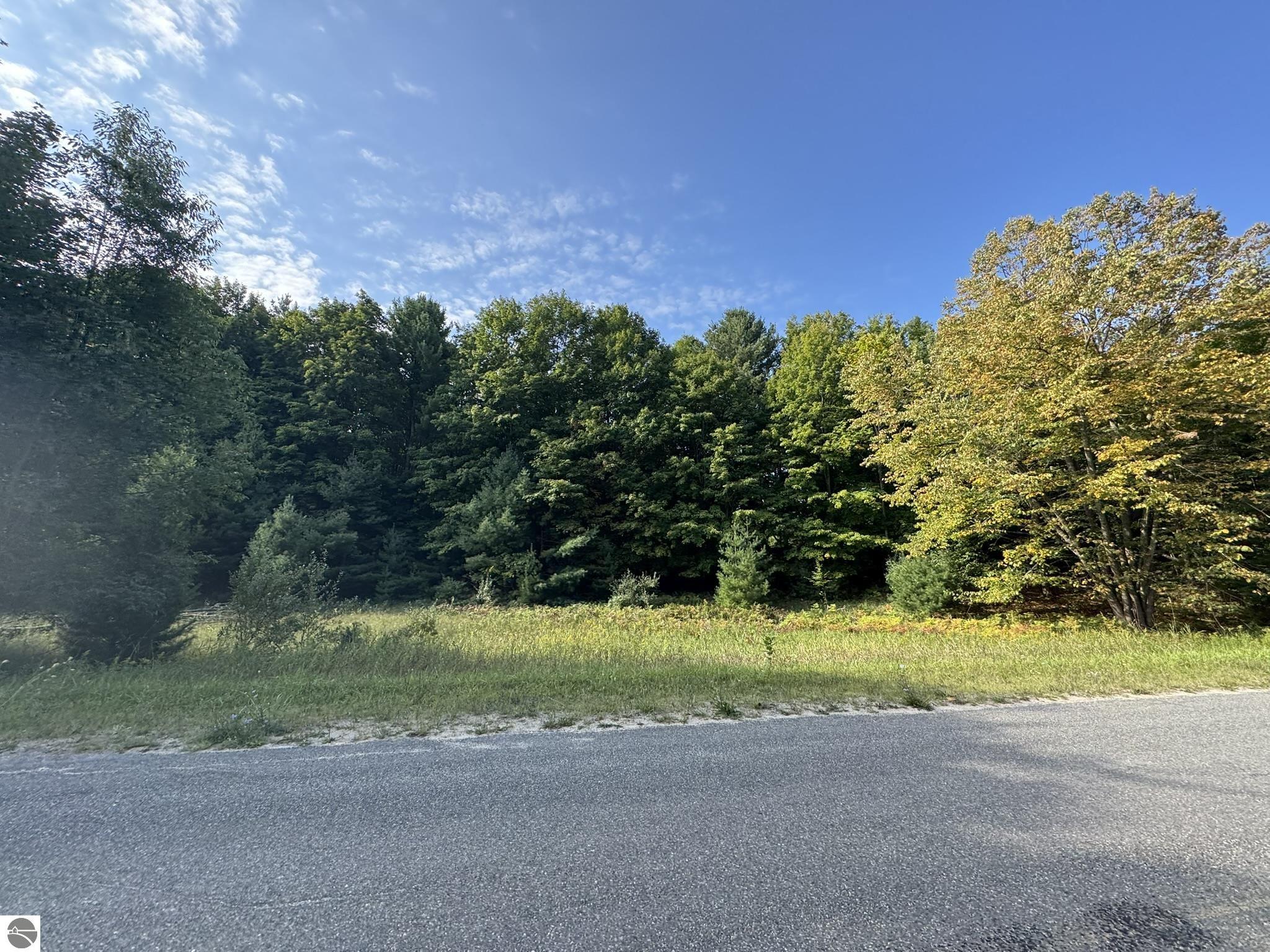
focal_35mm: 14
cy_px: 476
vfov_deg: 85.7
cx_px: 635
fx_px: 514
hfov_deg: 102.1
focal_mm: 2.22
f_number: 2.2
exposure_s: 1/347
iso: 40
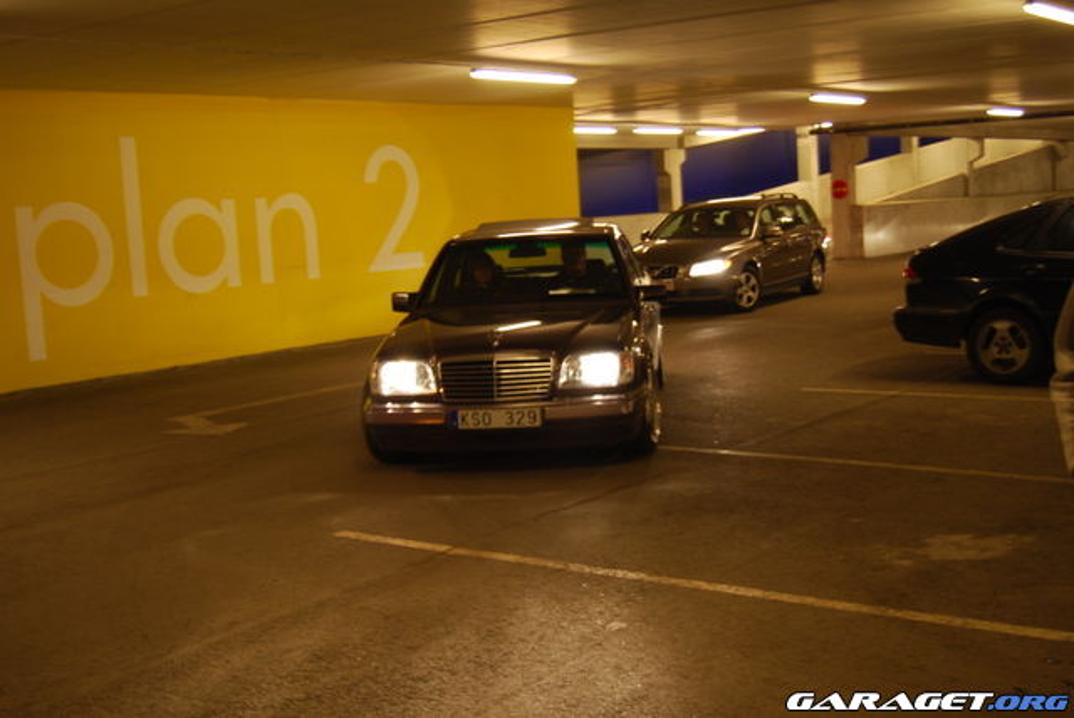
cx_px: 537
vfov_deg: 29.9
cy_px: 359
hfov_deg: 43.6
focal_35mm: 45
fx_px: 1344
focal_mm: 30
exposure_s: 1/15
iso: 400
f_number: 4.2
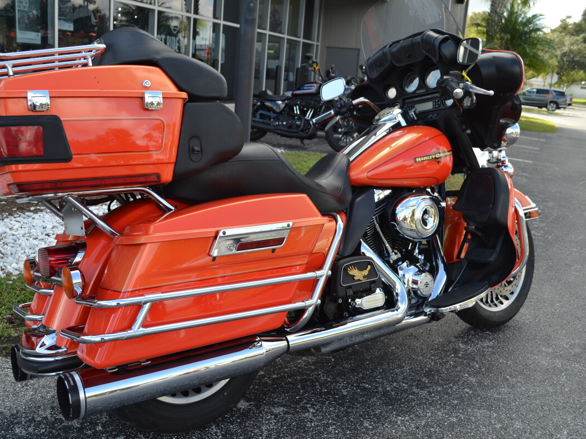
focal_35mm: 36
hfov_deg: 51.4
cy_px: 221
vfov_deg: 39.6
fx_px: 609
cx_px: 281
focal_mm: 22
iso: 100
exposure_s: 1/125
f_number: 5.6
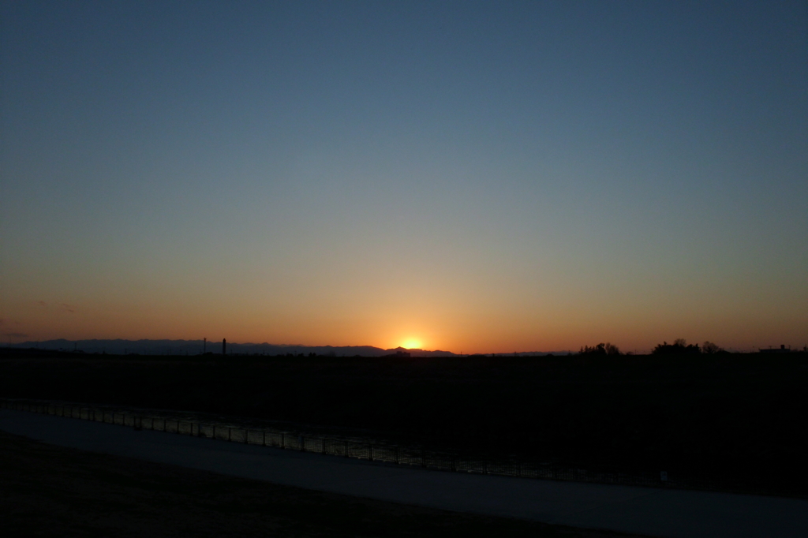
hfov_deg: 65.5
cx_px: 404
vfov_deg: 46.4
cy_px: 269
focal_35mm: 28
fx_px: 628
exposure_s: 1/412
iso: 100
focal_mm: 5
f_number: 4.5
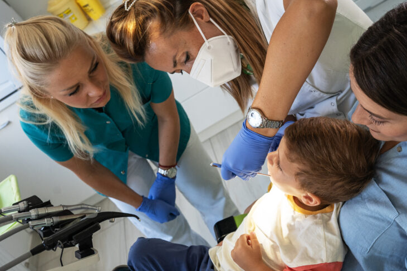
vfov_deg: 27.5
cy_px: 154
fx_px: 554
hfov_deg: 40.3
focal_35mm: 49
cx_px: 228
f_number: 5.6
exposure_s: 1/200
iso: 1000
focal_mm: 35
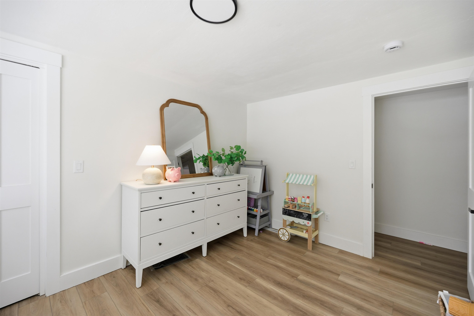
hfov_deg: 104.3
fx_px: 184
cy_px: 158
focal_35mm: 14
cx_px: 237
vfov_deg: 81.2
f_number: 4.5
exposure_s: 1/500
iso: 320
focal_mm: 14
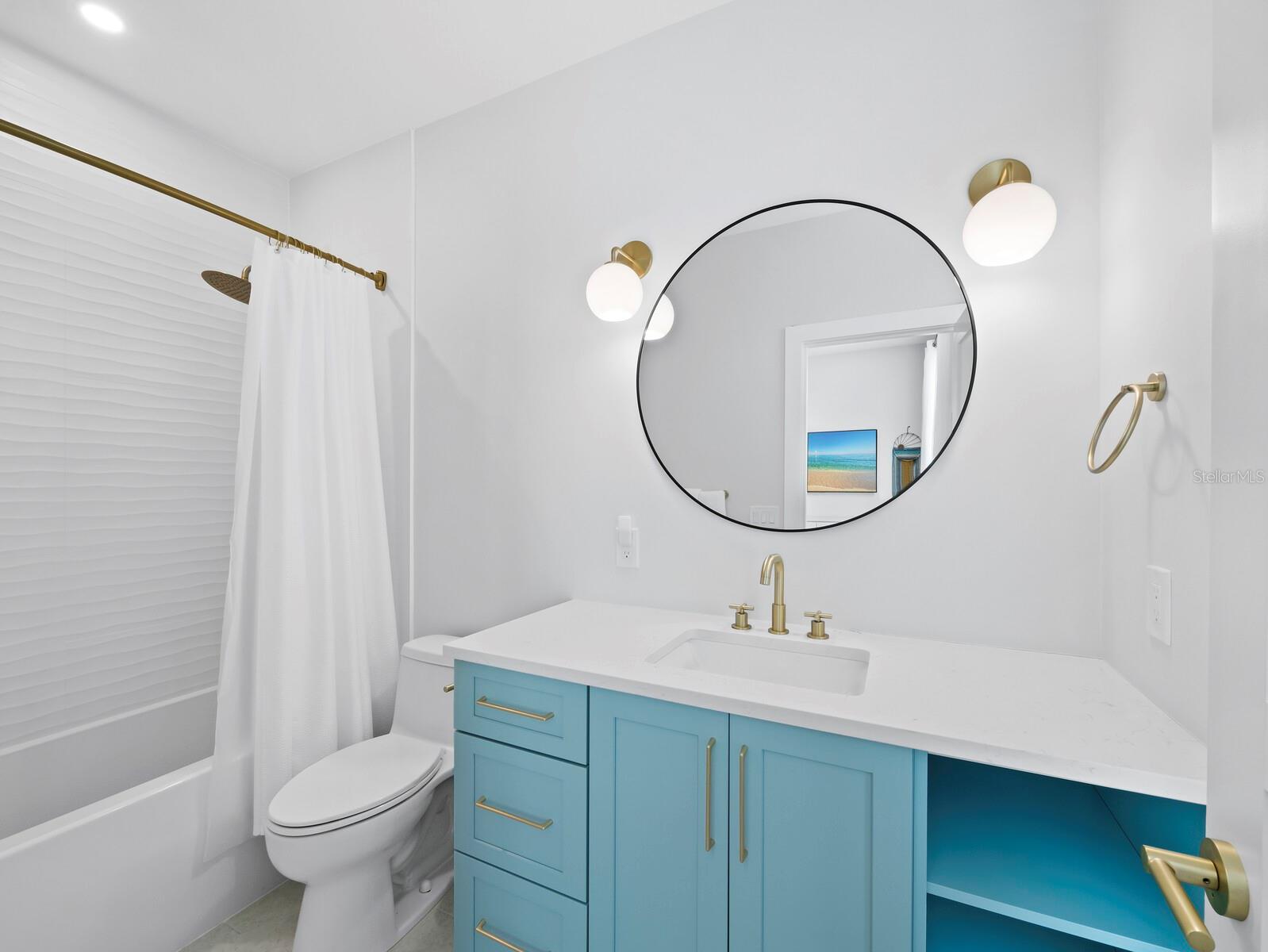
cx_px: 634
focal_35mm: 14
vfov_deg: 85.7
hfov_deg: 102.0
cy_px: 476
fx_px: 513
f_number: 11
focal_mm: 7
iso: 200
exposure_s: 1/2.5
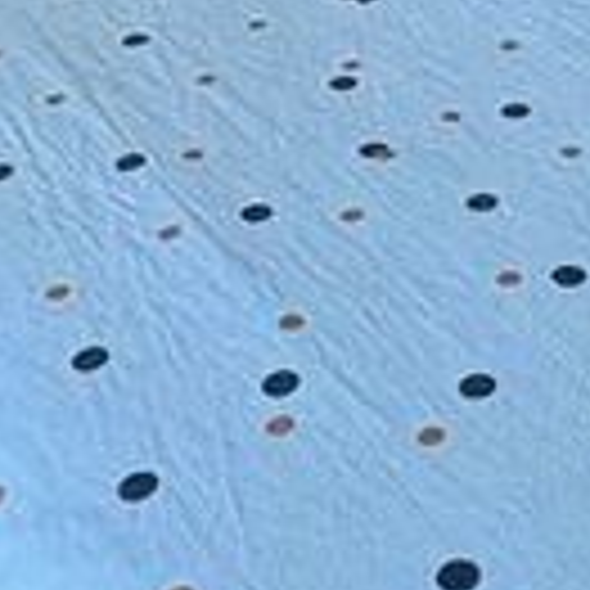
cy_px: -748
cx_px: 604
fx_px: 1870
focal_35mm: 97
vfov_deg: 13.8
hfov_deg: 17.5
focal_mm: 2.22
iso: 320
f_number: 2.2
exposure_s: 1/60
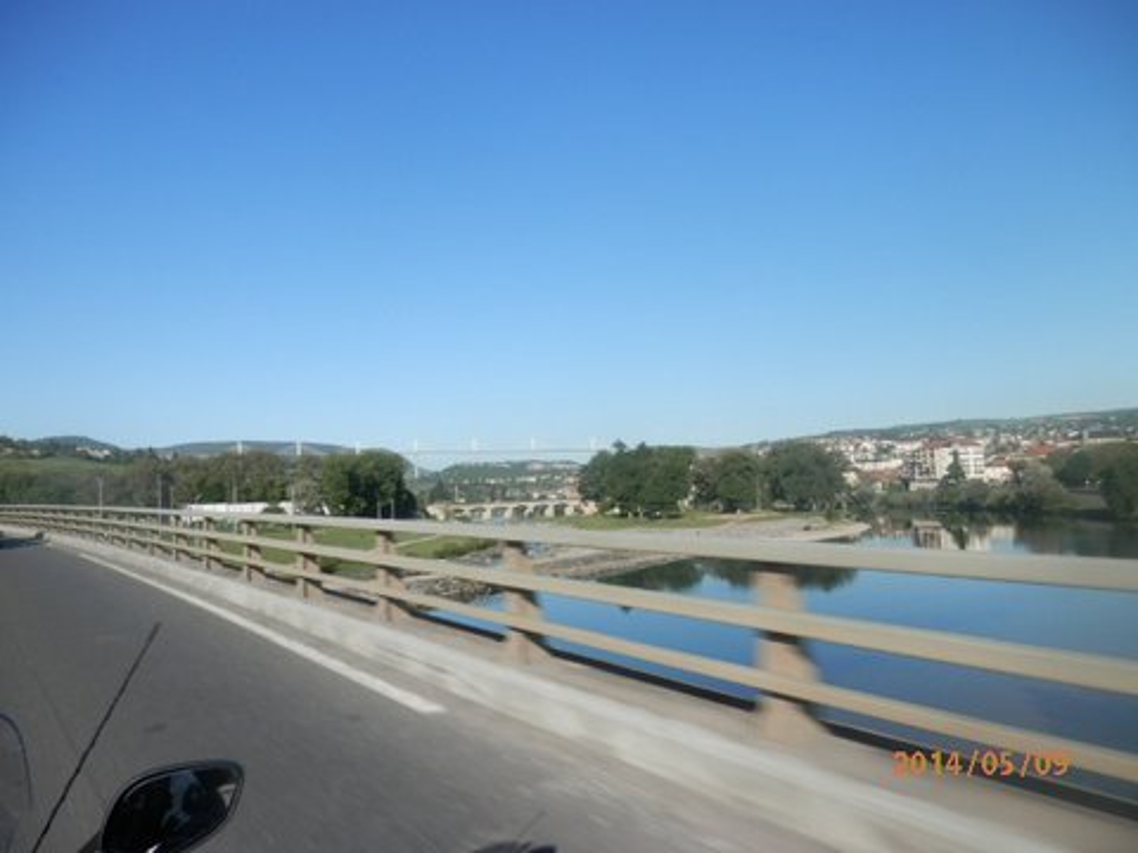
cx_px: 569
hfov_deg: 69.4
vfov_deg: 54.9
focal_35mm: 25
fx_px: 822
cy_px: 426
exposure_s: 1/125
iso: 80
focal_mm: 4.5
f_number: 8.7
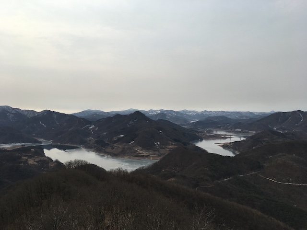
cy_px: 115
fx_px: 257
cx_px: 154
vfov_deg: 48.2
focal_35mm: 29
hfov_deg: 61.7
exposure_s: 1/2198
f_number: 2.2
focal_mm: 4.15
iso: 25
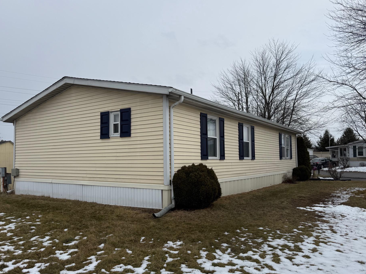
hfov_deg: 65.2
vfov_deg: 51.3
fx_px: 285
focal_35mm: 27
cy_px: 144
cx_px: 169
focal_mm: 6.76
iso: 80
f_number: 1.78
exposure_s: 1/6173
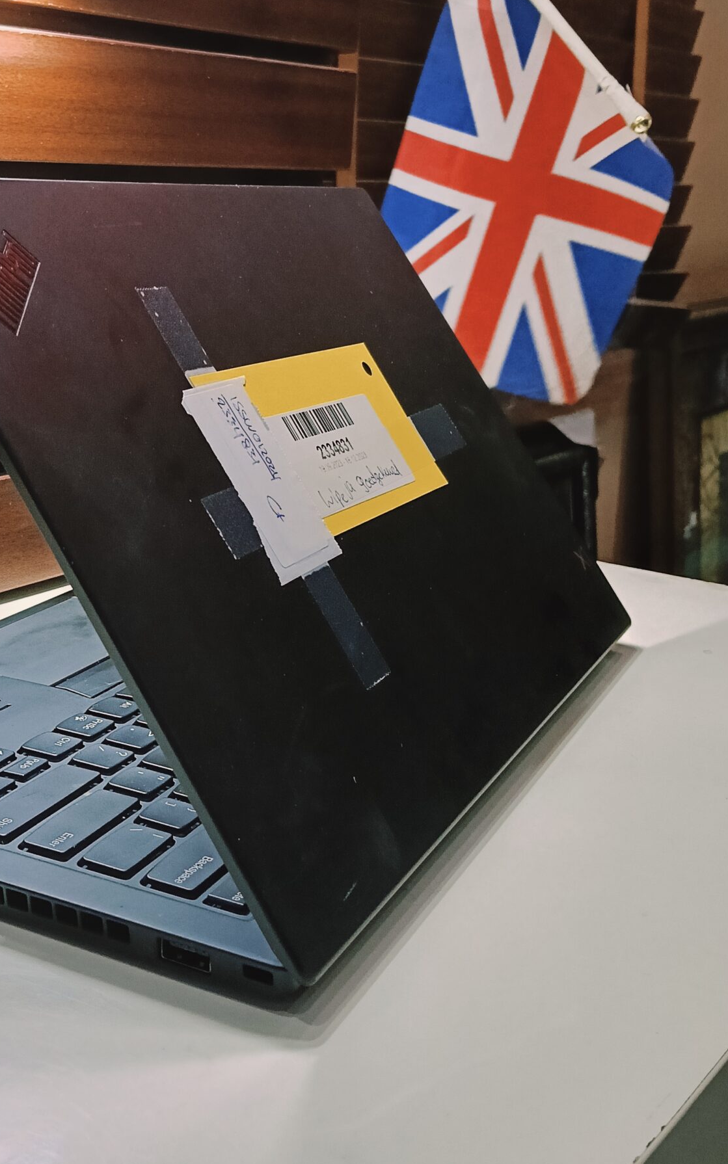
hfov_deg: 30.2
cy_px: 465
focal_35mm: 41
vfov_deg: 47.9
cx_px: 107
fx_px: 1301
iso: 400
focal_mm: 3.98
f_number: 1.8
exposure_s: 1/33.3
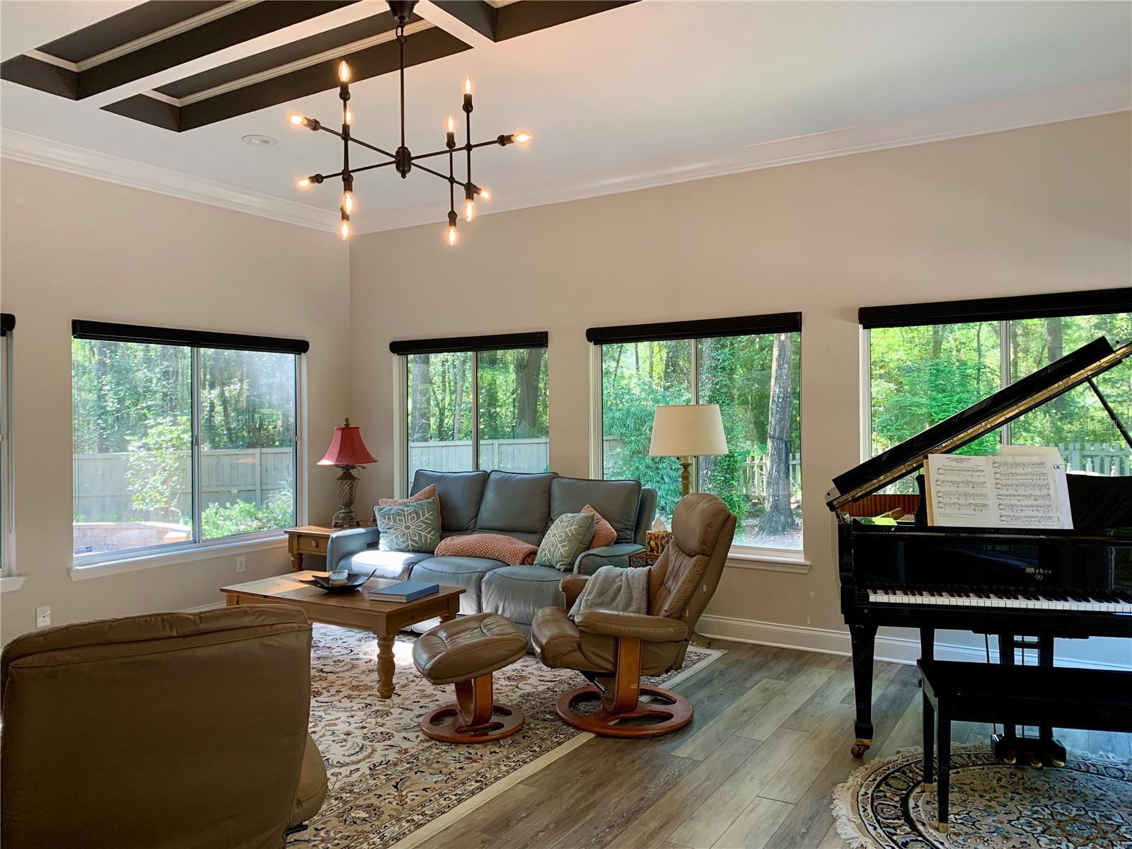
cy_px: 424
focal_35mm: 26
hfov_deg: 67.3
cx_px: 566
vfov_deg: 53.1
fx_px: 850
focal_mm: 4.25
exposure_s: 1/120
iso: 100
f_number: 1.8
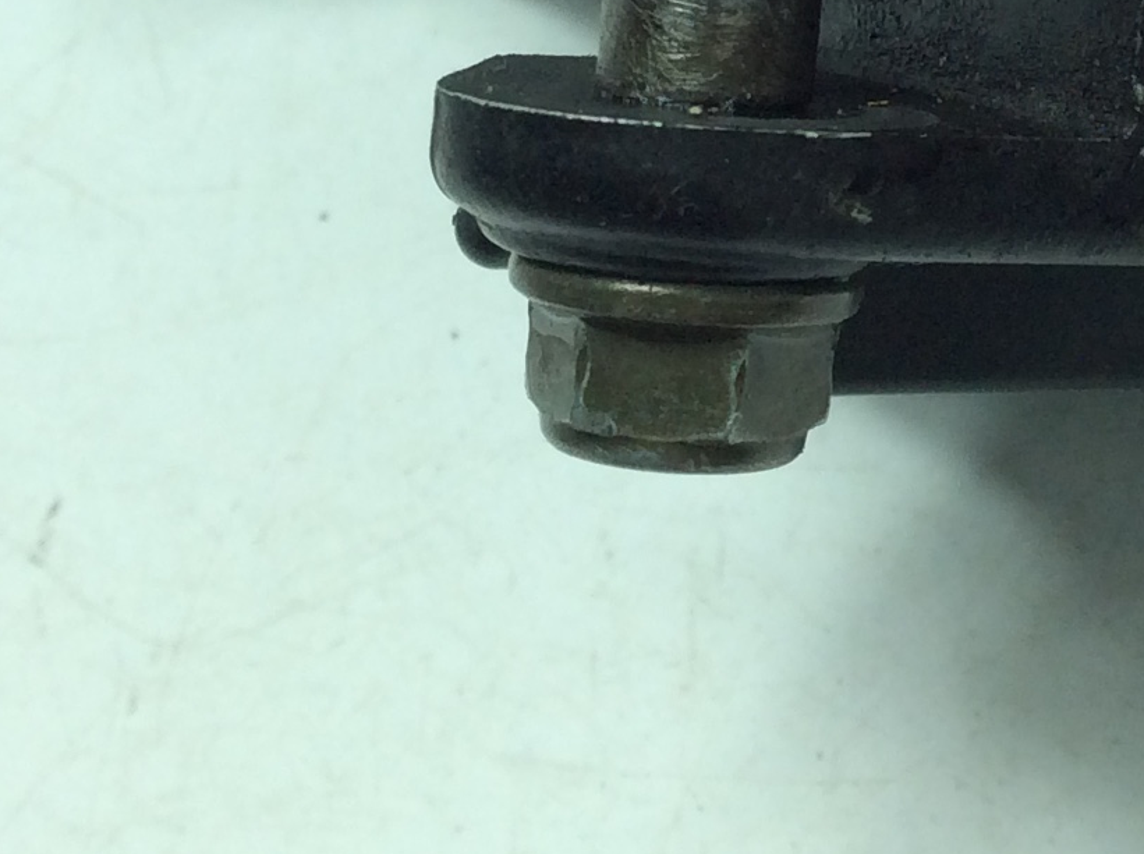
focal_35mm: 101
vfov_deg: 14.0
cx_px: 995
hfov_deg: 19.2
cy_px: -252
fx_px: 3333
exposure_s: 1/353
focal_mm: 3.3
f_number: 2.4
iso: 32
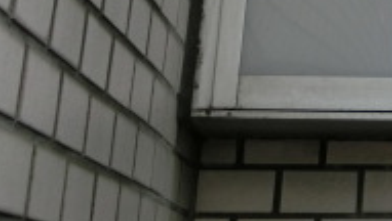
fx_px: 1291
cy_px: -194
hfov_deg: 15.5
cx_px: 646
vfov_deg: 9.3
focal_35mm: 124
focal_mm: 6
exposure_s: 1/200
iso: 80
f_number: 3.9
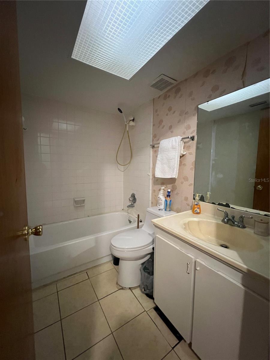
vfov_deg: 106.2
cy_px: 180
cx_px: 135
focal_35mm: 13
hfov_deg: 89.9
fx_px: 135
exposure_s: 1/40
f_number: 1.8
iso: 800
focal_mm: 1.57
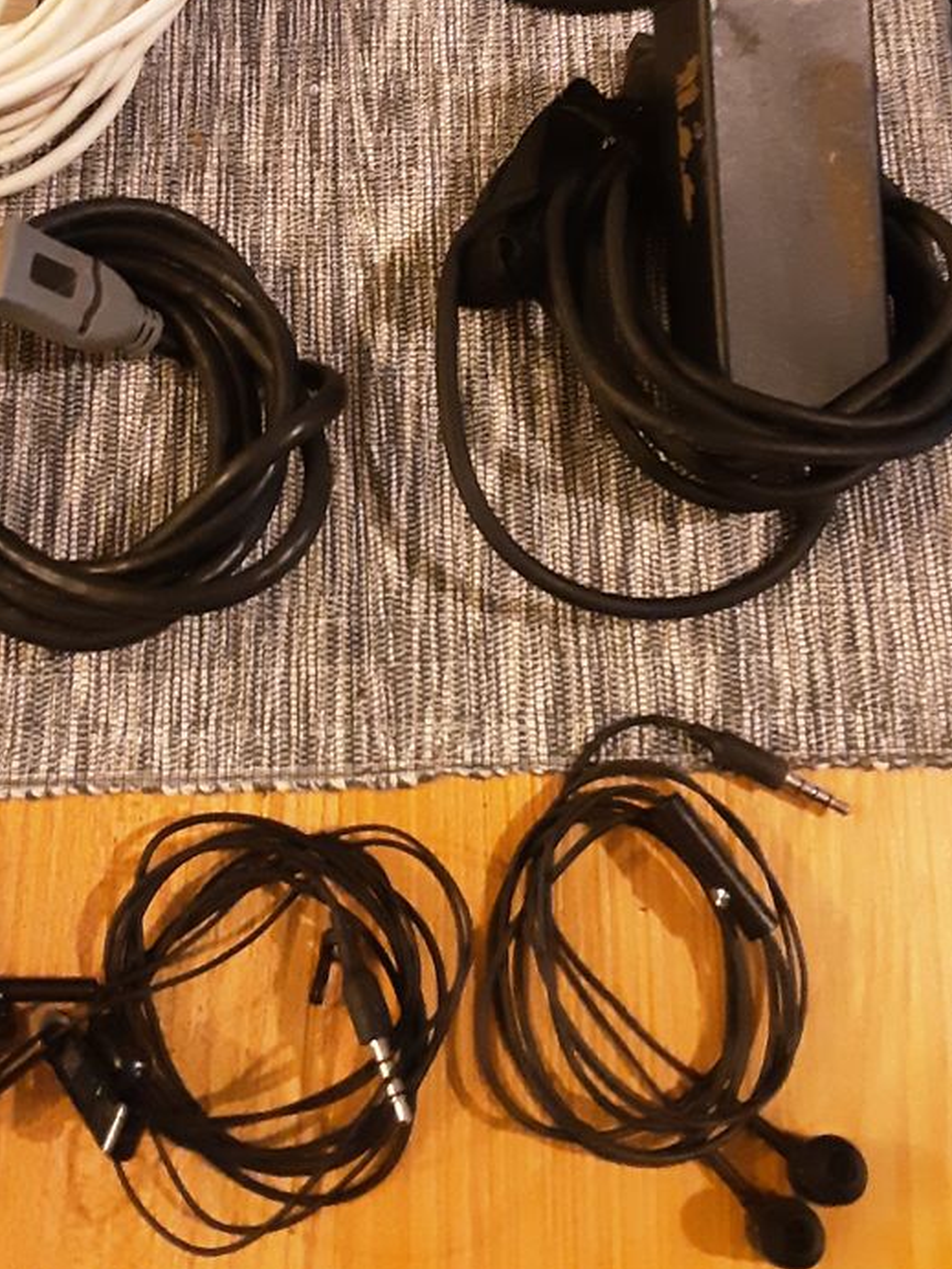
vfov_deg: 46.6
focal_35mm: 39
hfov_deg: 36.2
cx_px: 273
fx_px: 1430
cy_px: 363
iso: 640
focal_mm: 2.91
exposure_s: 1/17
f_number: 1.9
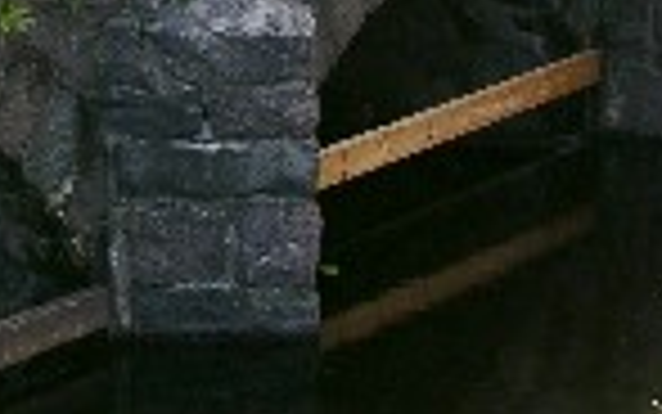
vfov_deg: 8.8
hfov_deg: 13.9
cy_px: -104
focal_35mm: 148
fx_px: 2671
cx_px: -47
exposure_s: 1/75.5
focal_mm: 8.9
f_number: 5.6
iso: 50
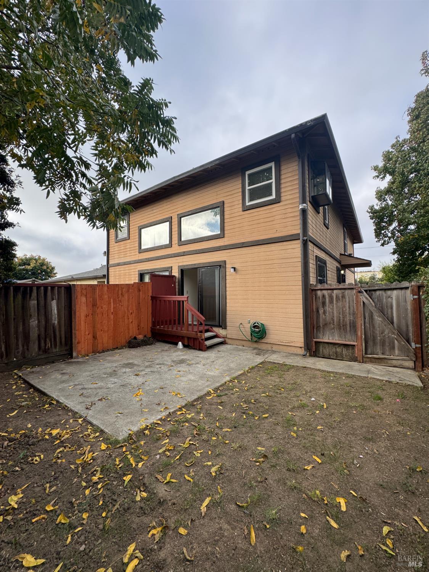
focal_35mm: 14
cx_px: 214
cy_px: 286
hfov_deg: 85.7
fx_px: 231
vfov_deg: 102.1
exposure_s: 1/356
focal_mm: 2.22
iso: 40
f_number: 2.2
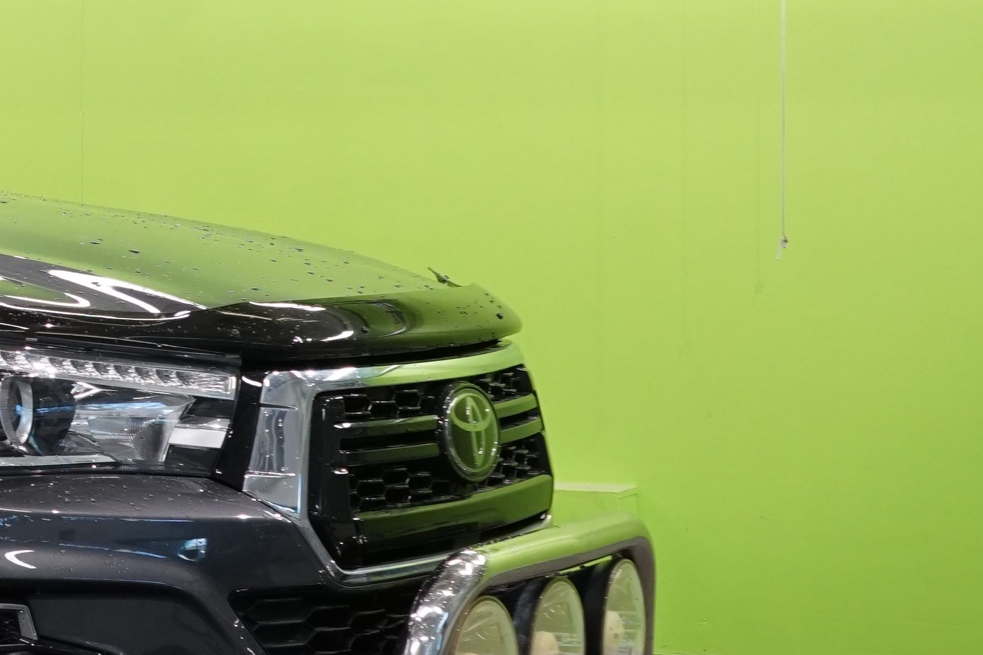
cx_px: -551
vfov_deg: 13.4
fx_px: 2784
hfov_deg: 17.7
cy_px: 247
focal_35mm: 102
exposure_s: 1/80
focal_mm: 30
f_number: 5.6
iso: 1000
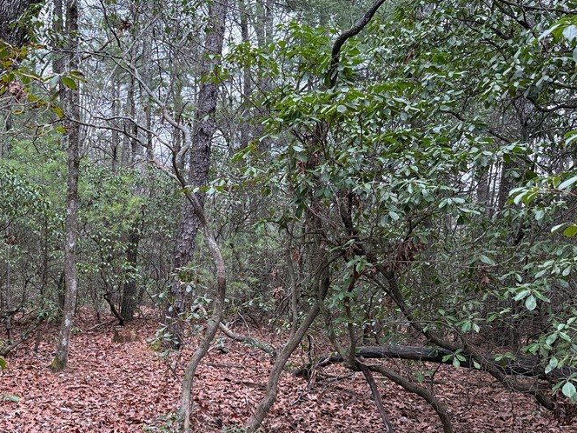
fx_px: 617
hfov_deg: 48.5
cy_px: 261
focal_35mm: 37
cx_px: 156
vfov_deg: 38.5
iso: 100
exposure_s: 1/423
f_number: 1.78
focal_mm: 6.76
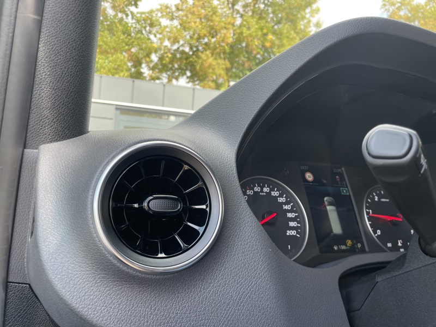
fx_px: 327
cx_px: 218
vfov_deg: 53.1
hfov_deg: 67.3
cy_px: 164
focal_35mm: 26
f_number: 1.6
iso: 32
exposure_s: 1/264
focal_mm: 4.2
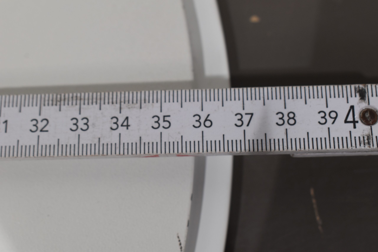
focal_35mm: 60
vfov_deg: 22.6
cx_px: 189
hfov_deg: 33.4
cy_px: 126
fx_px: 630
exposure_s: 1/60
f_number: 8
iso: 400
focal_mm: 40
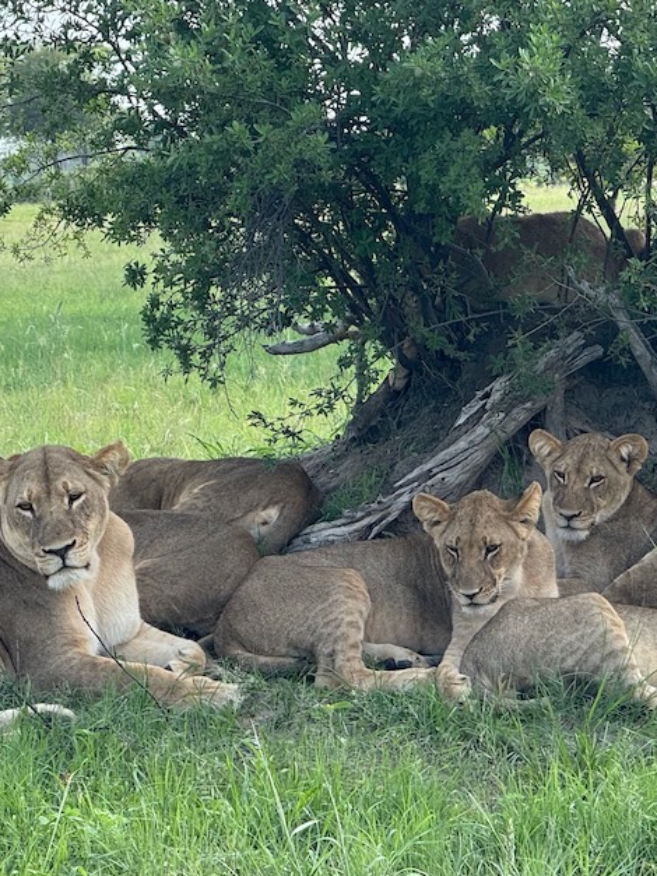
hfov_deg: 7.6
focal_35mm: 196
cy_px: 455
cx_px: 407
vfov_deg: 10.1
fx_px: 4962
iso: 50
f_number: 2.8
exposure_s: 1/418
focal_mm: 15.66
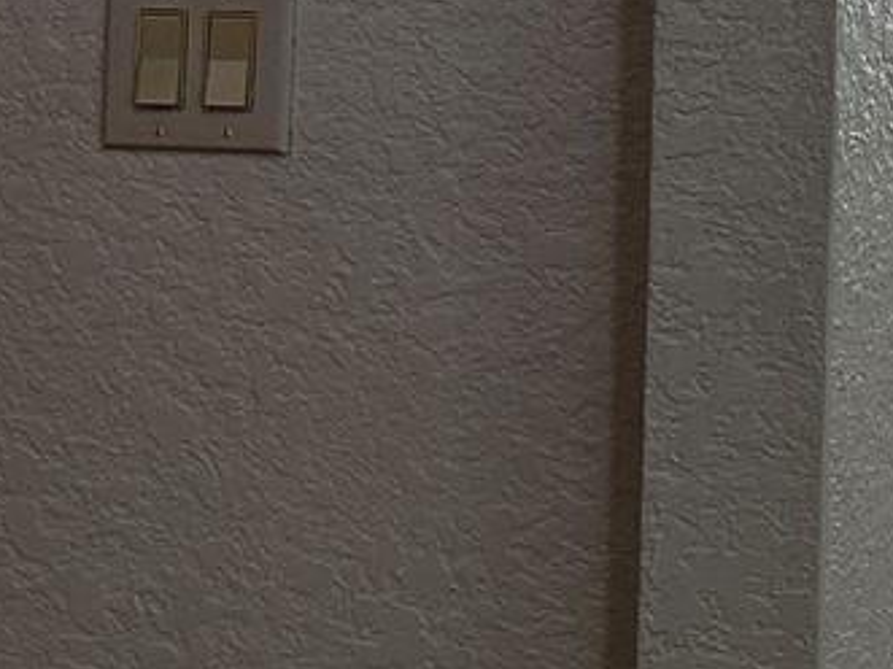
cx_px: 2034
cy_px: -599
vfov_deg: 11.6
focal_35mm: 116
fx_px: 2991
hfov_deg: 13.3
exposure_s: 1/152
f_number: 1.78
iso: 80
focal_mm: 6.86
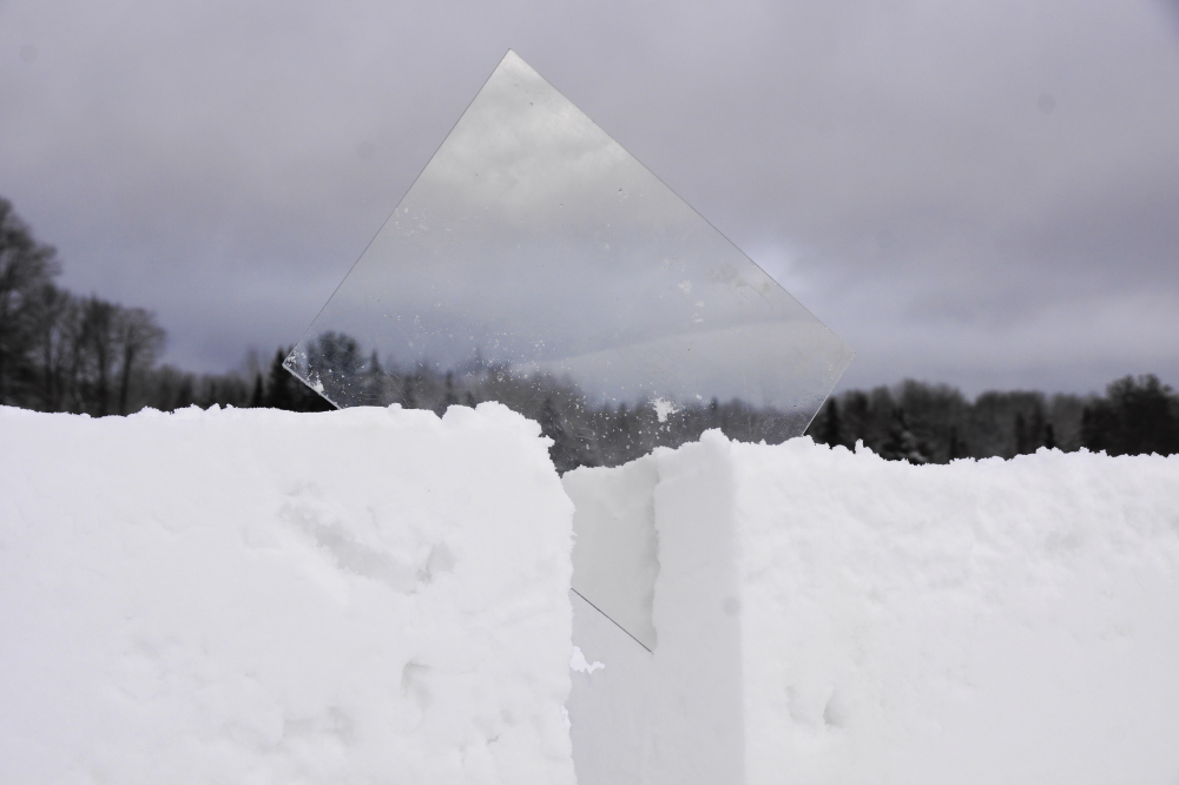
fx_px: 2210
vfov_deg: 20.1
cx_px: 590
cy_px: 392
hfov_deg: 29.9
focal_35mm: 68
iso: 100
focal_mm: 45
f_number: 9
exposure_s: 1/100
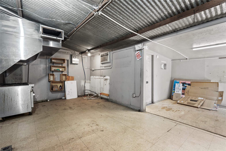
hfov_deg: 96.7
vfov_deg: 73.8
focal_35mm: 16
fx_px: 100
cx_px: 113
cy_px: 76
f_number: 8
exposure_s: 1.3
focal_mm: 16
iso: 250
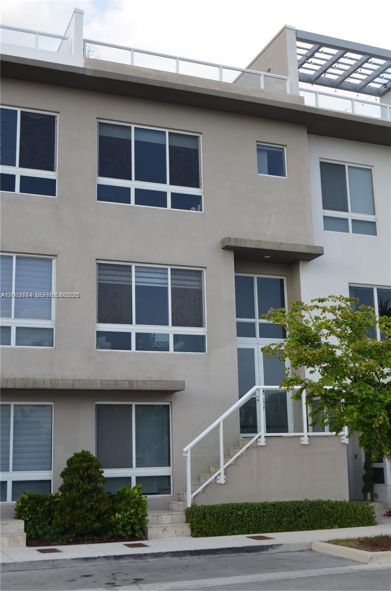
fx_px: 737
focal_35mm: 45
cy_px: 296
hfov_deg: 29.7
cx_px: 196
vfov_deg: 43.7
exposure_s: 1/250
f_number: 8
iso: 200
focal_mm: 30
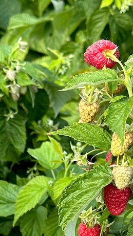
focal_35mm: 121
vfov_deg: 17.1
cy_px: 264
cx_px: 73
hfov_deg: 10.0
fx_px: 759
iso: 64
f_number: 1.78
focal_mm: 6.86
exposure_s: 1/631
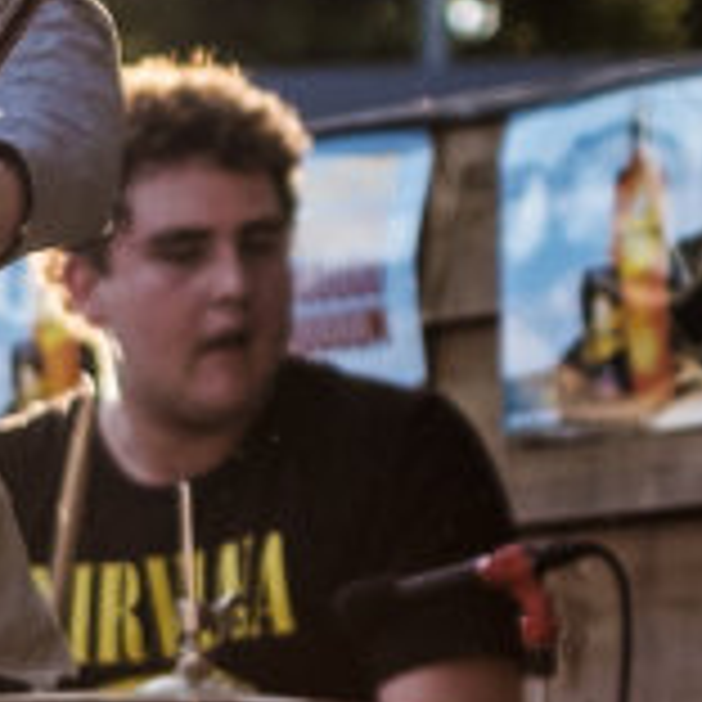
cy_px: 572
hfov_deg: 5.8
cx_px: -729
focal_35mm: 295
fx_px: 6768
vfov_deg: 5.9
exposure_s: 1/2000
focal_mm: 35
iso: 200
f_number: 2
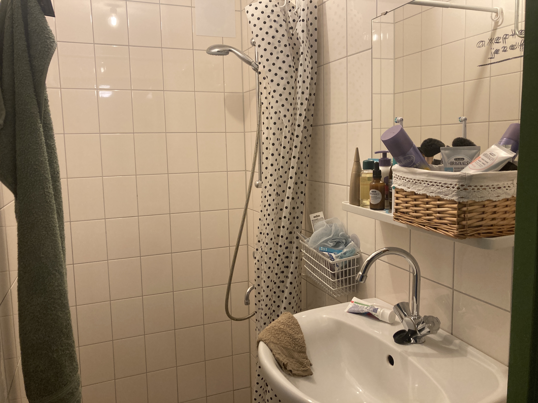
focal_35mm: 28
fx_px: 435
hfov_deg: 63.4
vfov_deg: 49.7
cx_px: 269
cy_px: 202
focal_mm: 3.99
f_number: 1.8
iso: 80
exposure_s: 1/62
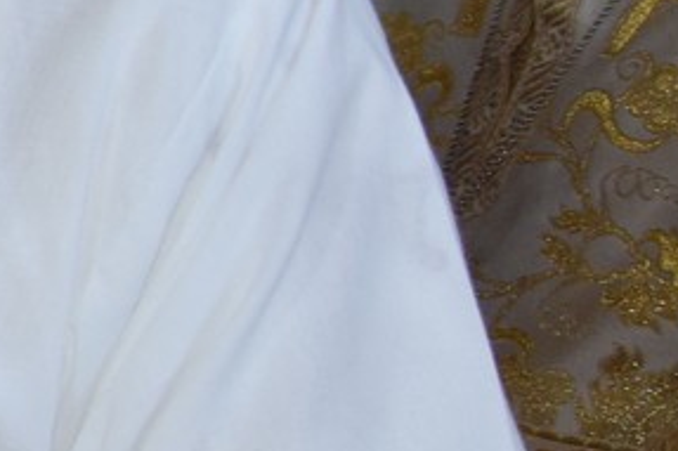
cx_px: -1531
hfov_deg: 8.8
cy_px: 236
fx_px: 3388
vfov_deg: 7.6
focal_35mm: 180
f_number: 5
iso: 500
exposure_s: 1/80
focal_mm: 18
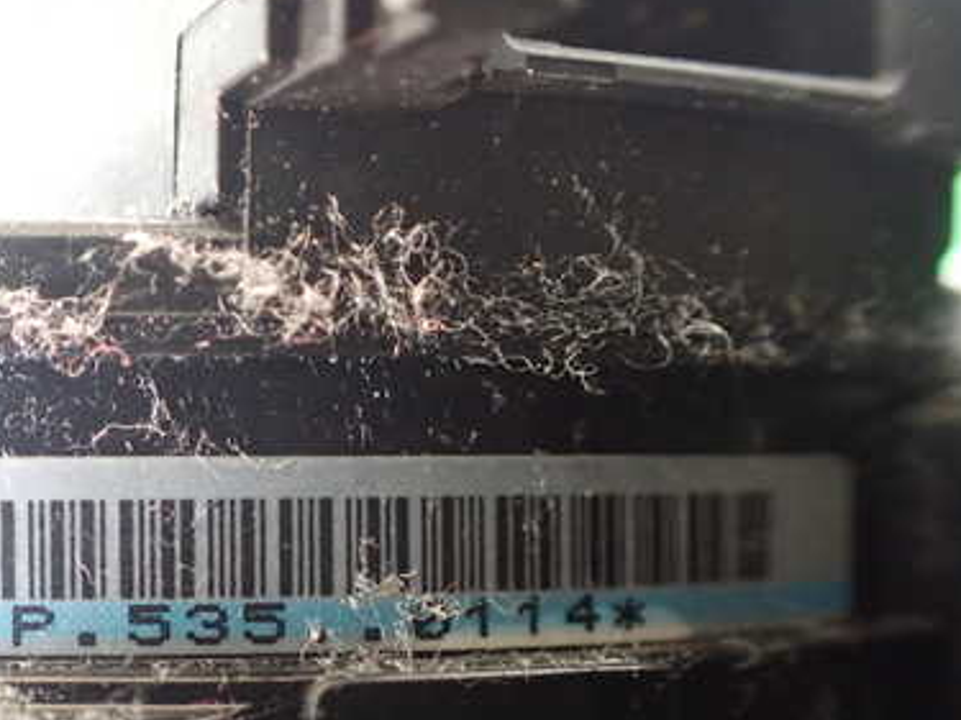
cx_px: 205
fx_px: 1332
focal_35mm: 48
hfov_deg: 38.3
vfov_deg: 29.7
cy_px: 543
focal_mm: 5.4
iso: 800
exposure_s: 1/50
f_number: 2.3
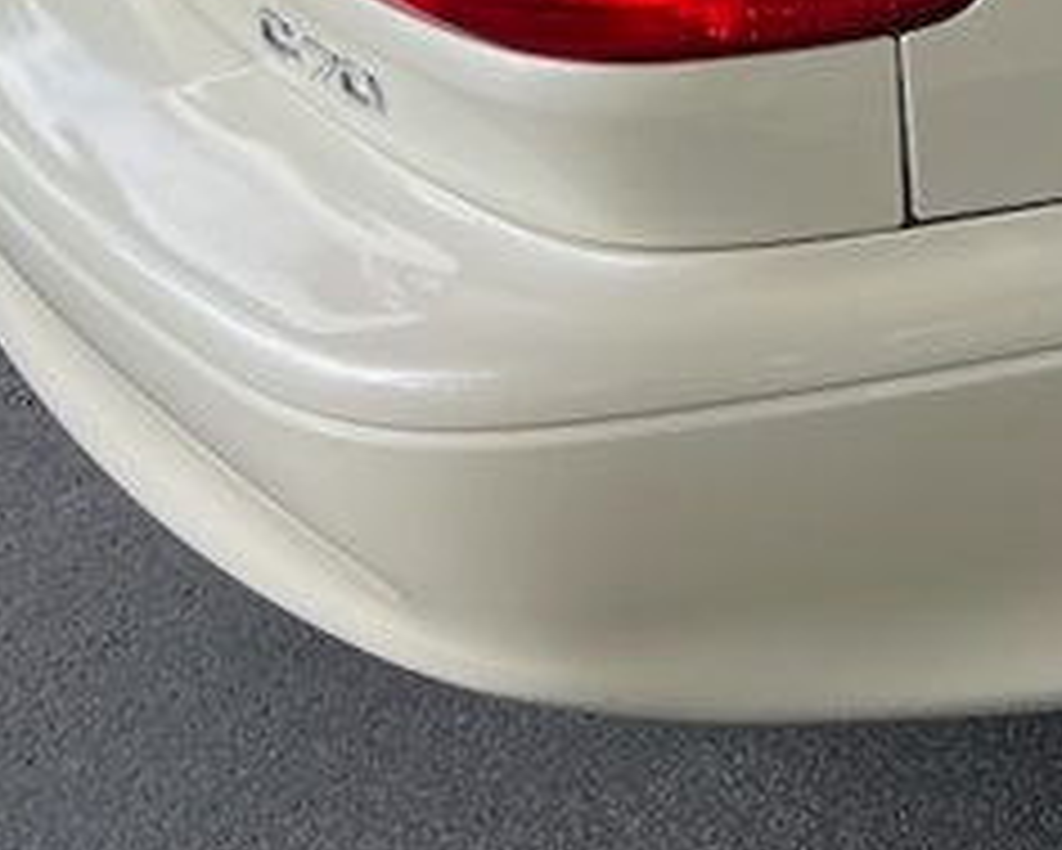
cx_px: 1976
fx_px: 3459
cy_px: -423
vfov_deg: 13.2
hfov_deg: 14.9
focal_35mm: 110
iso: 50
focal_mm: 5.7
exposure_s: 1/700
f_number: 1.5
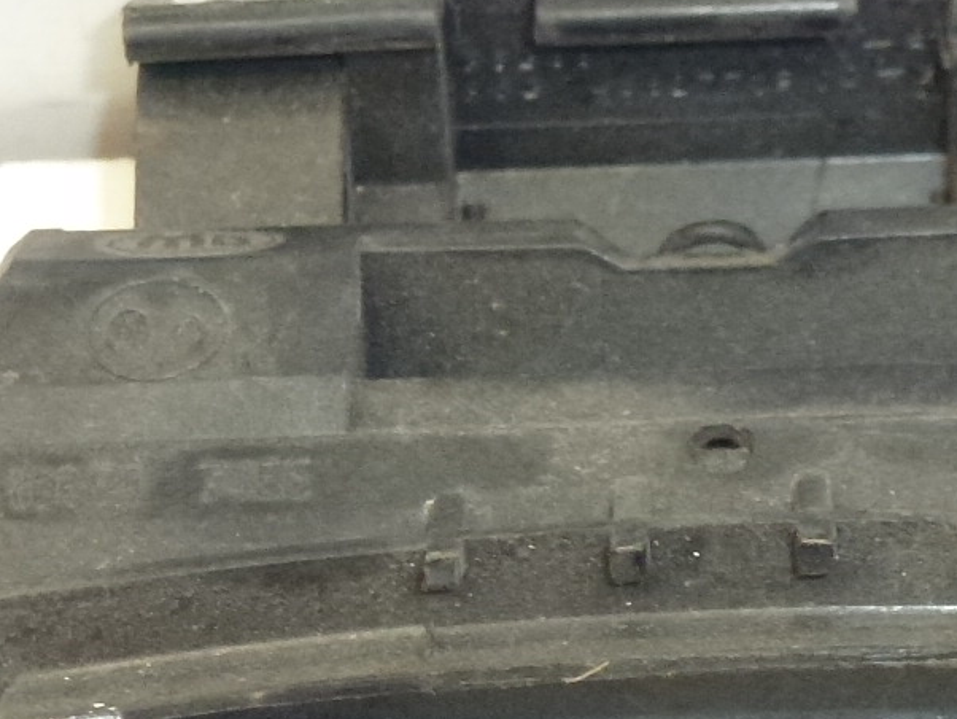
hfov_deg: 12.8
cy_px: 92
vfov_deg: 9.7
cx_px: 852
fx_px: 4232
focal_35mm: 153
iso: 400
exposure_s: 1/100
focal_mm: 8
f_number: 4
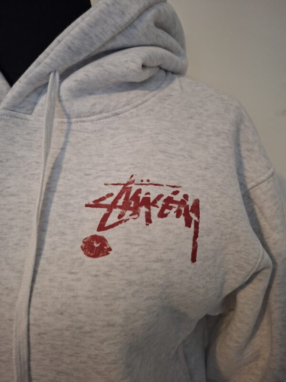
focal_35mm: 23
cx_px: 143
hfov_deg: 58.9
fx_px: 253
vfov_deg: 73.9
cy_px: 191
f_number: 1.8
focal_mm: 5.54
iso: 400
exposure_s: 1/25
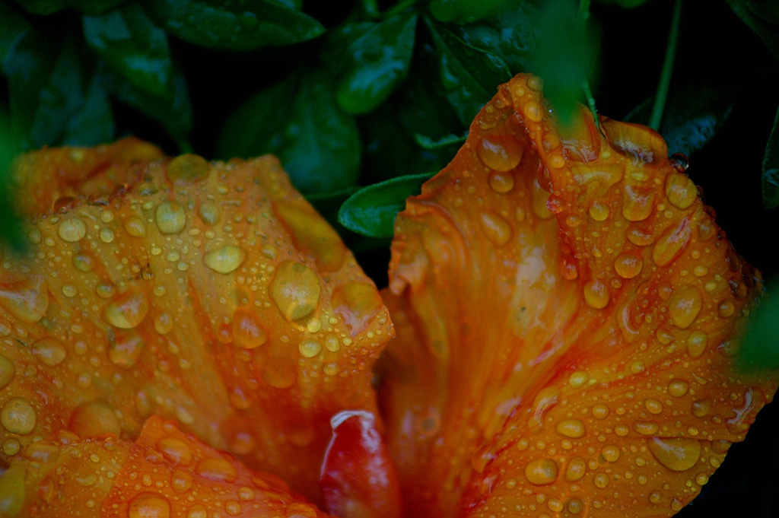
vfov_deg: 4.4
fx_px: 6811
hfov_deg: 6.5
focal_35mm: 315
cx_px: 390
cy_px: 259
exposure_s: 1/80
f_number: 4
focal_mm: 210
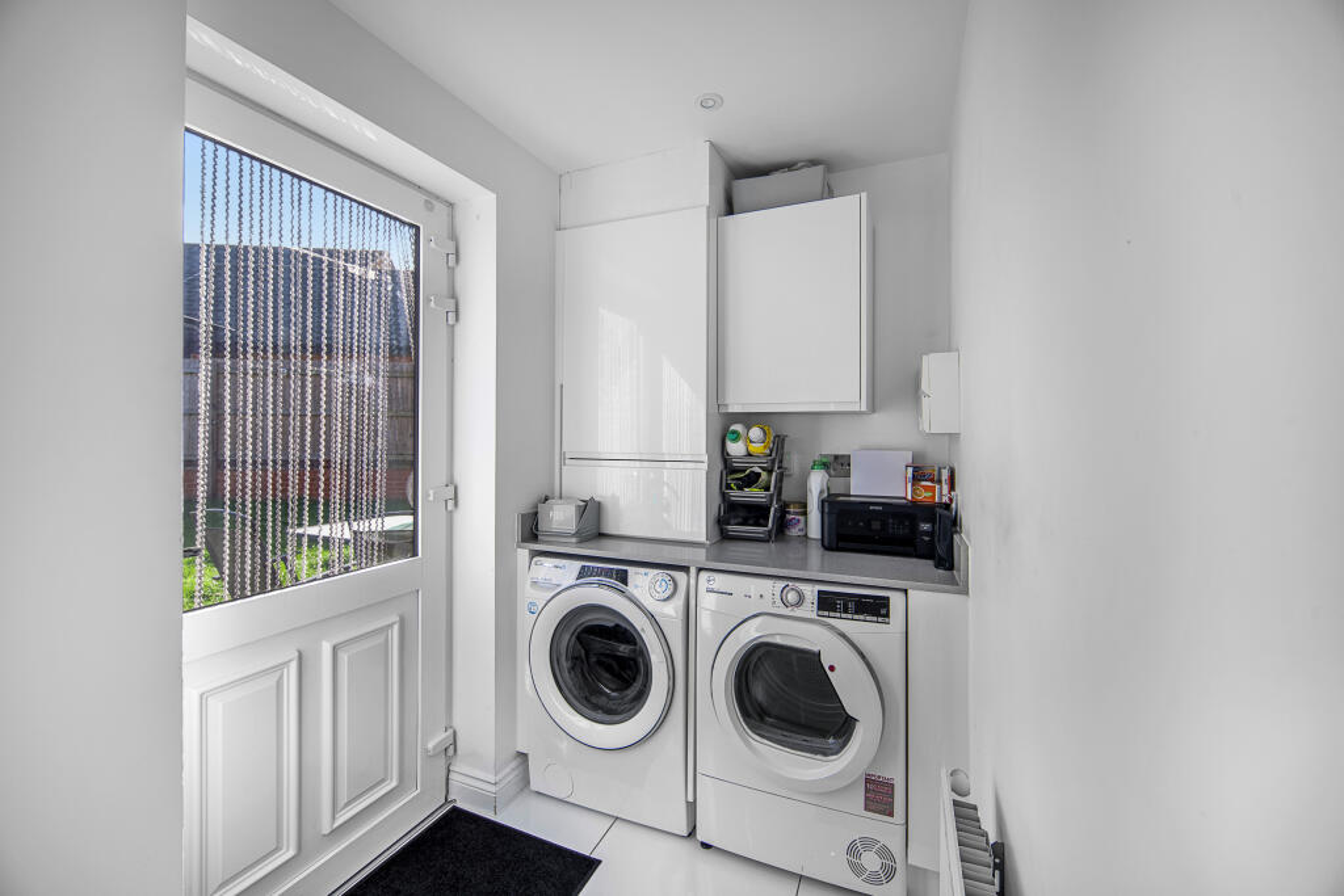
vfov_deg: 67.4
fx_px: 672
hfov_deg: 90.0
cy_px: 448
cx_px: 672
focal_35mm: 18
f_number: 5.6
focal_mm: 18
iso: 80
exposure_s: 1/40
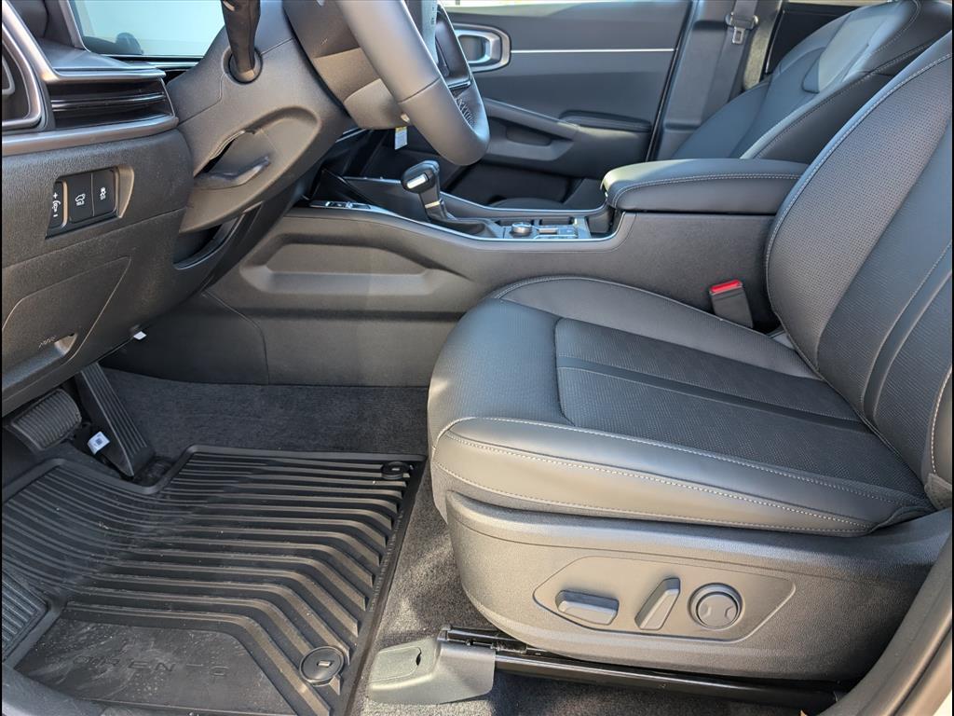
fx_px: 661
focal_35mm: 24
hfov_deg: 71.6
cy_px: 358
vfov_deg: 56.8
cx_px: 477
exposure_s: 1/625
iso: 480
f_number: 1.68
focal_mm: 6.9
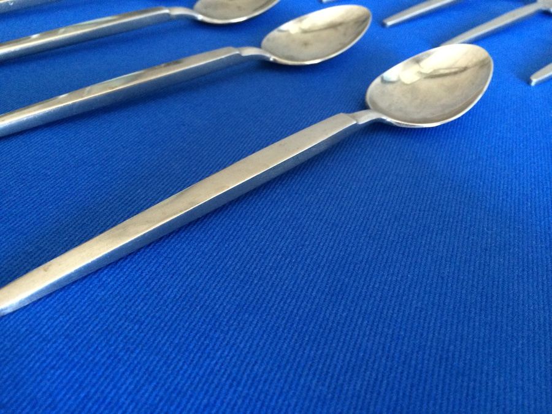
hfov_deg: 60.0
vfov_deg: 46.8
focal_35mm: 30
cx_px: 276
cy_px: 207
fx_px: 478
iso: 200
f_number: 2.2
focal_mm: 4.12
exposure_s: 1/30
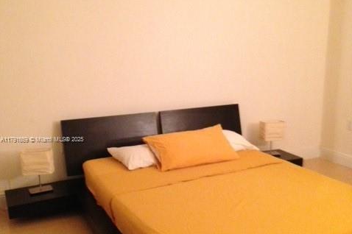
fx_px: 449
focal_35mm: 46
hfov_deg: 42.8
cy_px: 140
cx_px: 176
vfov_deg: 29.1
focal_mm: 4.12
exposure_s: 1/15
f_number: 2.4
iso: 640
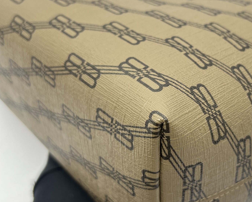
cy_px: 80
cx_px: 167
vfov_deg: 32.0
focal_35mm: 47
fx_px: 351
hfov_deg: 39.1
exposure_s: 1/100
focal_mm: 5.7
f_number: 1.5
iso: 50
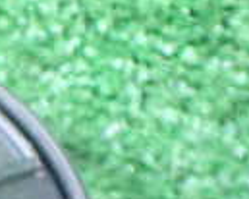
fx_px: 1001
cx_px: -216
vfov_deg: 10.9
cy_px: 290
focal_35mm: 136
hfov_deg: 12.7
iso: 800
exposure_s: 1/100
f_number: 2.3
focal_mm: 5.4
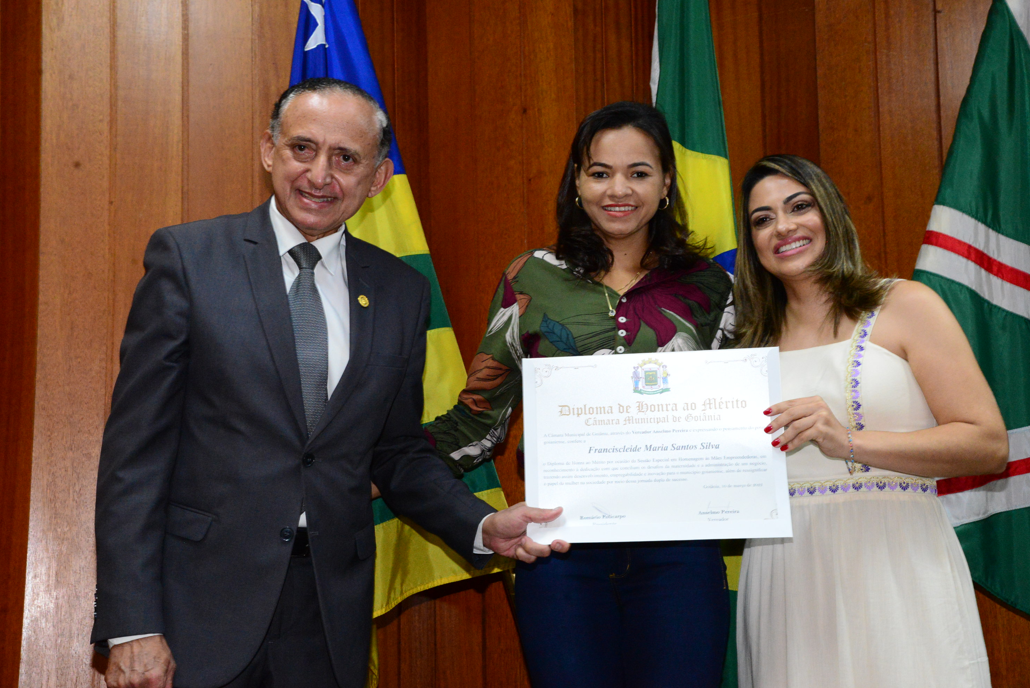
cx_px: 522
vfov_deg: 24.2
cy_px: 341
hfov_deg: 35.6
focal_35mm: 56
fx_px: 1603
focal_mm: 55
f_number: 8
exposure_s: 1/60
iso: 6400
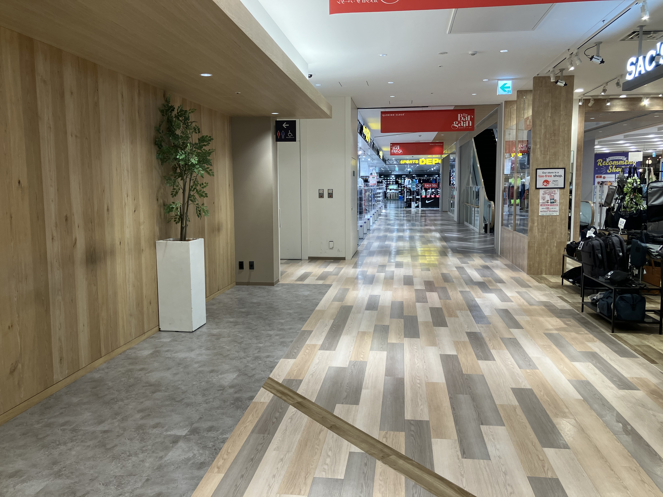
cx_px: 332
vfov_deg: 49.7
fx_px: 536
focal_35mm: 28
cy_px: 248
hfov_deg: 63.4
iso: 64
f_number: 1.8
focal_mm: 3.99
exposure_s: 1/100
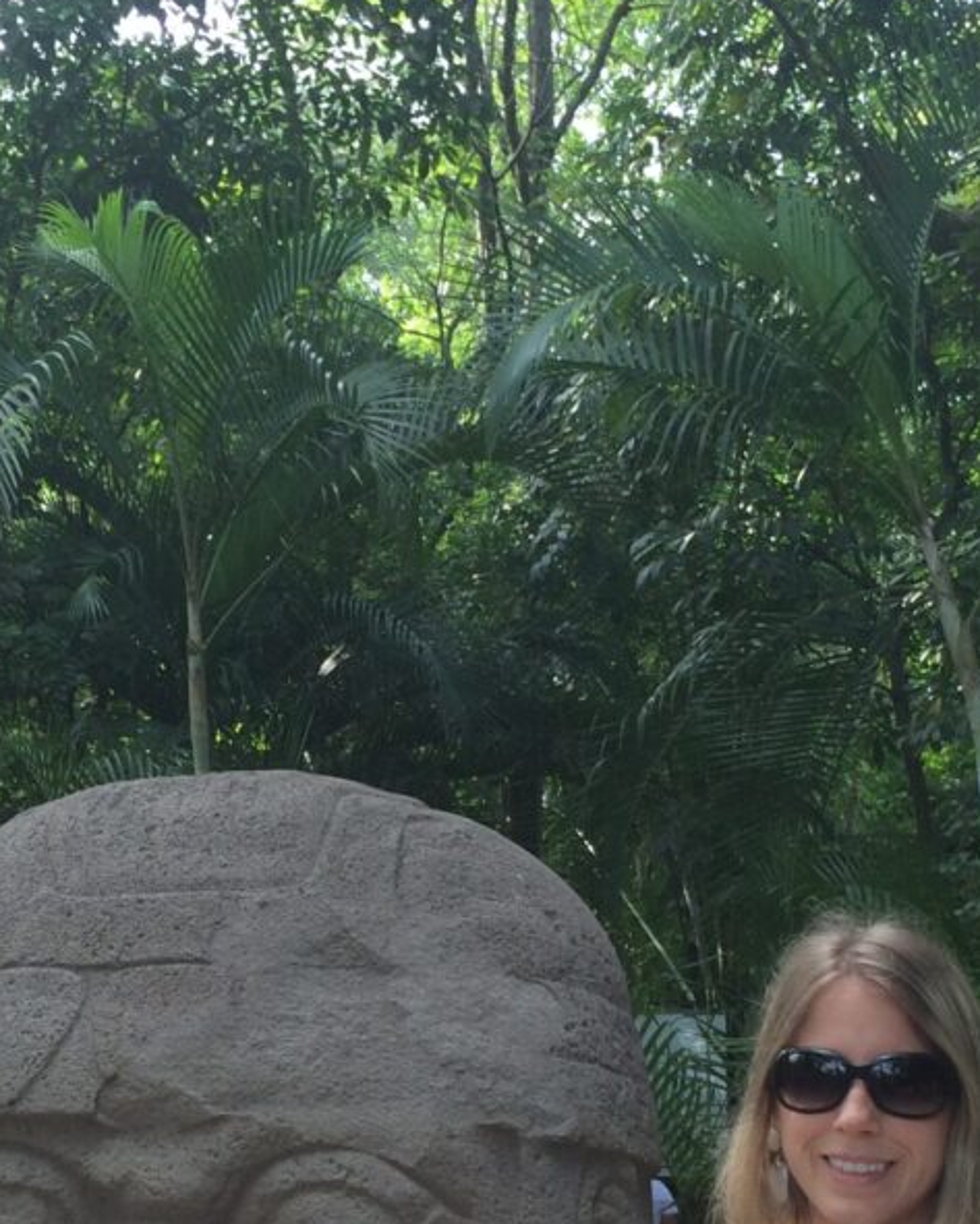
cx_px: 338
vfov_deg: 27.1
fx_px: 2501
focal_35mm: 69
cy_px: 932
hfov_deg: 22.1
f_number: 2.2
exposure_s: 1/120
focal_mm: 4.15
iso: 50
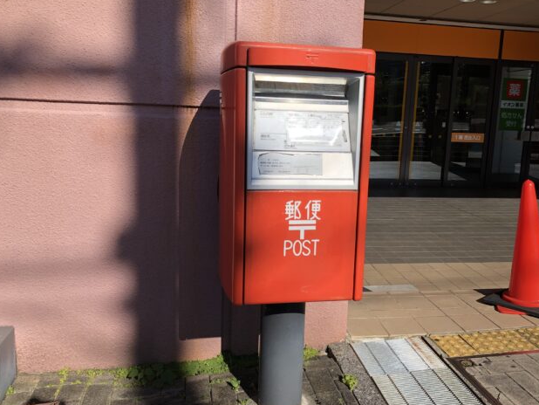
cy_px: 211
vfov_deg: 41.8
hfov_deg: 53.8
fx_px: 530
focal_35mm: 34
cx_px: 304
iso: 20
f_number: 1.8
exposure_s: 1/1675
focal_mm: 3.99
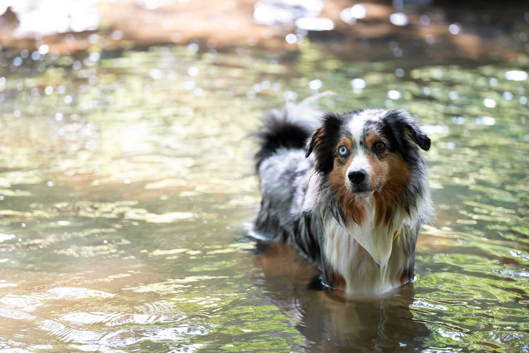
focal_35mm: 105
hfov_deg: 19.5
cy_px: 176
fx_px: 1543
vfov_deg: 13.0
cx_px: 264
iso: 800
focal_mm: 105
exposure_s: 1/200
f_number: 2.8
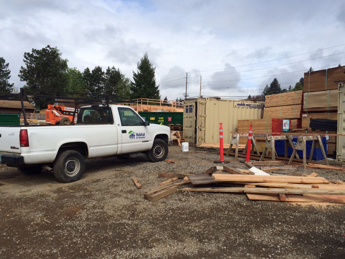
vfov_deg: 45.4
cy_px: 125
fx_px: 309
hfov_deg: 58.3
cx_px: 169
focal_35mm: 31
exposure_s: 1/3165
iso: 32
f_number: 2.2
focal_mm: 4.15
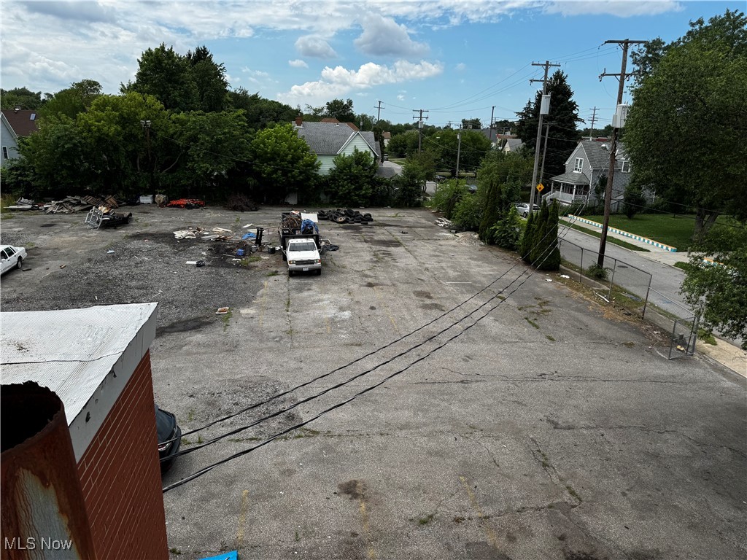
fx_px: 518
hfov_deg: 71.6
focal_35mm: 24
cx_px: 374
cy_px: 280
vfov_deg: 56.8
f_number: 1.78
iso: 80
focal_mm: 6.76
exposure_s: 1/4310
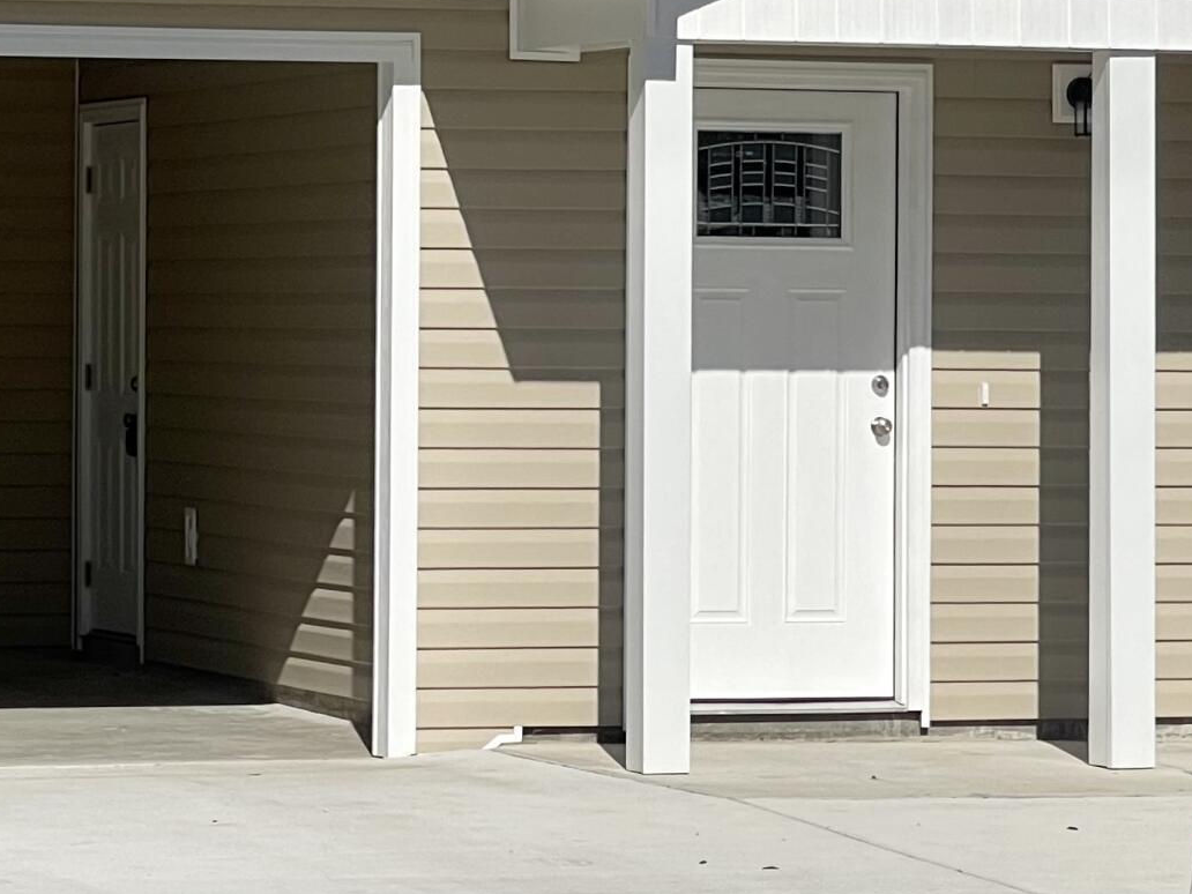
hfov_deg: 10.6
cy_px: 304
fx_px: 6405
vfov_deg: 8.0
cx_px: 593
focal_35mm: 186
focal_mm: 7.5
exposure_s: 1/3215
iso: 20
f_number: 2.2
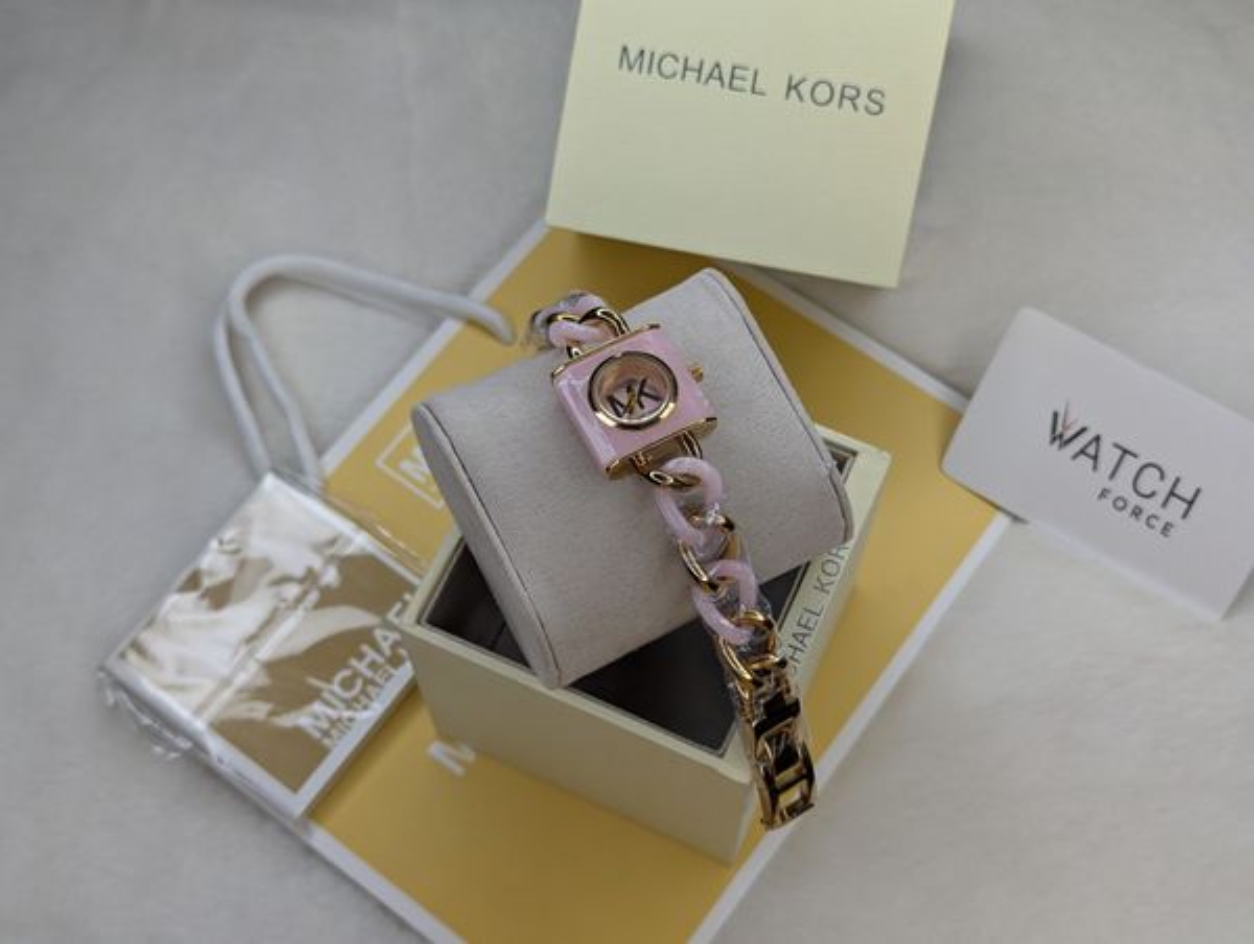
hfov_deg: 39.6
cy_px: 472
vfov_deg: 30.3
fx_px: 1742
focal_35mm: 48
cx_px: 627
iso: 41
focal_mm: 6.81
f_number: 1.85
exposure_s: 1/115
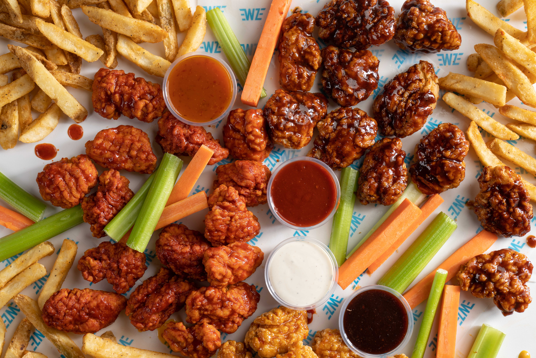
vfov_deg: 19.2
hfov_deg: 28.5
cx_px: 265
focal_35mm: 71
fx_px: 1057
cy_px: 179
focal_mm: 70
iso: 100
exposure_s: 1/200
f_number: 8
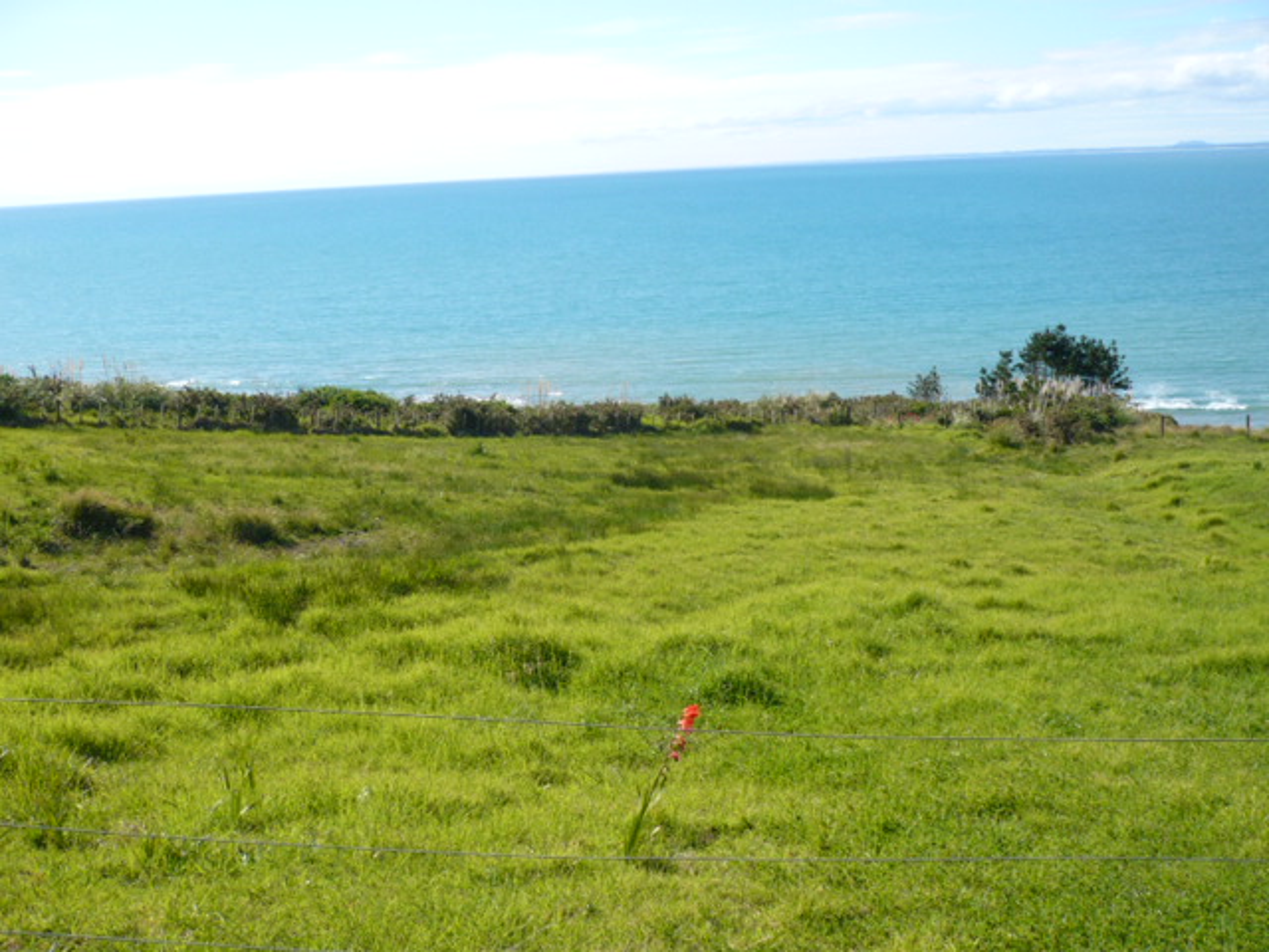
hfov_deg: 52.6
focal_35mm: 35
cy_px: 476
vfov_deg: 40.7
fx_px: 1283
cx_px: 634
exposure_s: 1/160
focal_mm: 5.8
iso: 100
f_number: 8
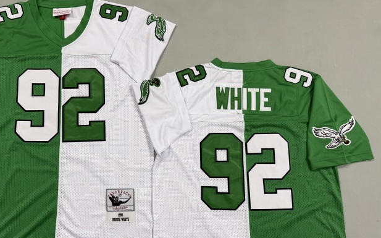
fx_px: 342
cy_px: 155
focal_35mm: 33
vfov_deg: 37.9
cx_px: 149
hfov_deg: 57.6
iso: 200
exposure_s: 1/100
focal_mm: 6.76
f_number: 1.78
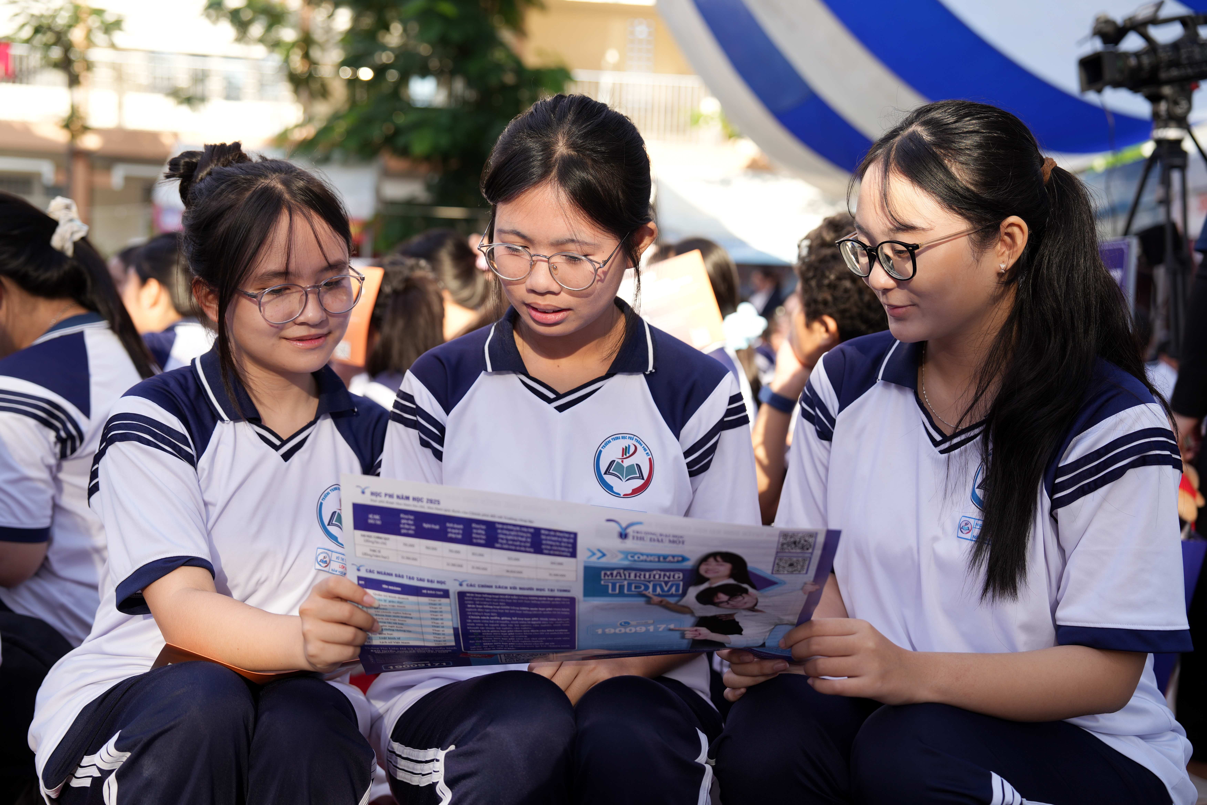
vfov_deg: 31.9
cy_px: 402
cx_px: 604
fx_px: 1408
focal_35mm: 42
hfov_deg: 46.4
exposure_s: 1/125
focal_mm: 42
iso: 100
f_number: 3.2
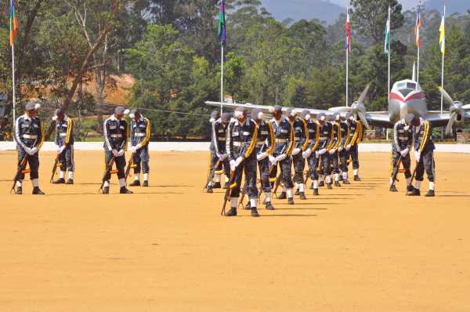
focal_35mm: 158
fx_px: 2053
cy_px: 156
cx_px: 235
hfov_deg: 13.1
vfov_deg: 8.7
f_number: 14
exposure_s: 1/160
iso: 200
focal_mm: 105
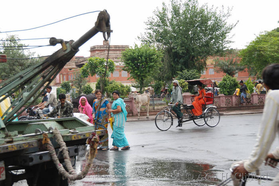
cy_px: 93
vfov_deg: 20.7
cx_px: 140
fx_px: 512
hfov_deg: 30.5
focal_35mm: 66
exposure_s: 1/125
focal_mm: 44
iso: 100
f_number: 5.6
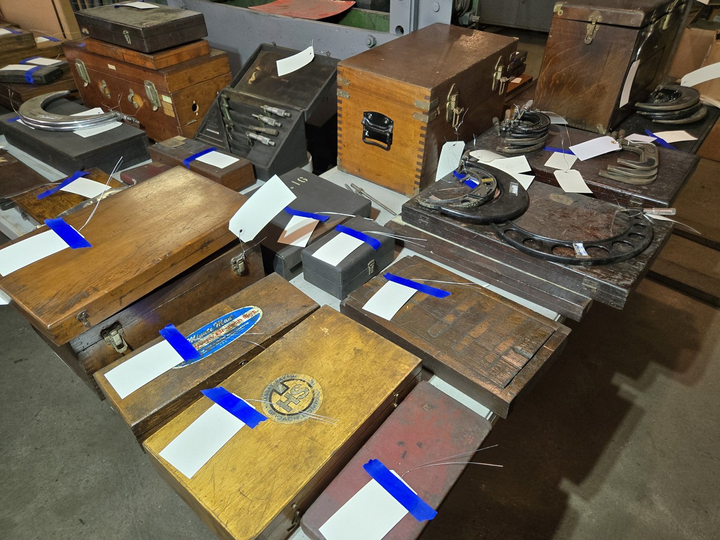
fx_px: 478
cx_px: 360
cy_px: 270
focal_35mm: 23
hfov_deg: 73.9
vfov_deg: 58.9
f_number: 1.8
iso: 200
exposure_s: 1/61.3
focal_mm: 5.4
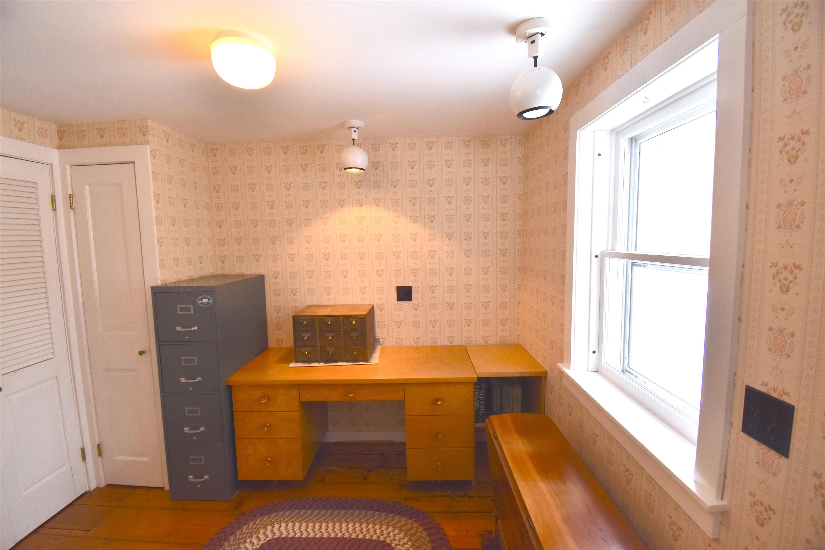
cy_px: 275
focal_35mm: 15
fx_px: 344
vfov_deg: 77.3
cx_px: 412
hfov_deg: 100.4
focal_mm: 10
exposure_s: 1/160
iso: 400
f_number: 6.3
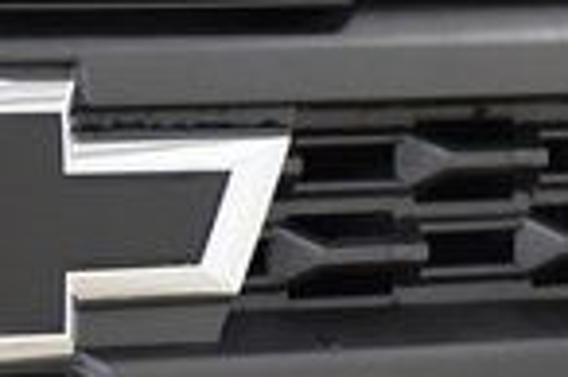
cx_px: -342
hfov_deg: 5.6
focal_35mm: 362
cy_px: 507
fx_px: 5708
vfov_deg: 3.8
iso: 1600
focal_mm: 55
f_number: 3.2
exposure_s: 1/60
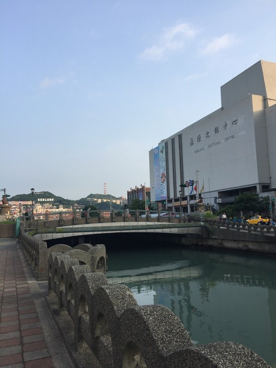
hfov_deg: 48.2
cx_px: 138
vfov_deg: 61.7
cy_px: 184
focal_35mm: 29
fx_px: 308
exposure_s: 1/648
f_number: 2.2
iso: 32
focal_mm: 4.15
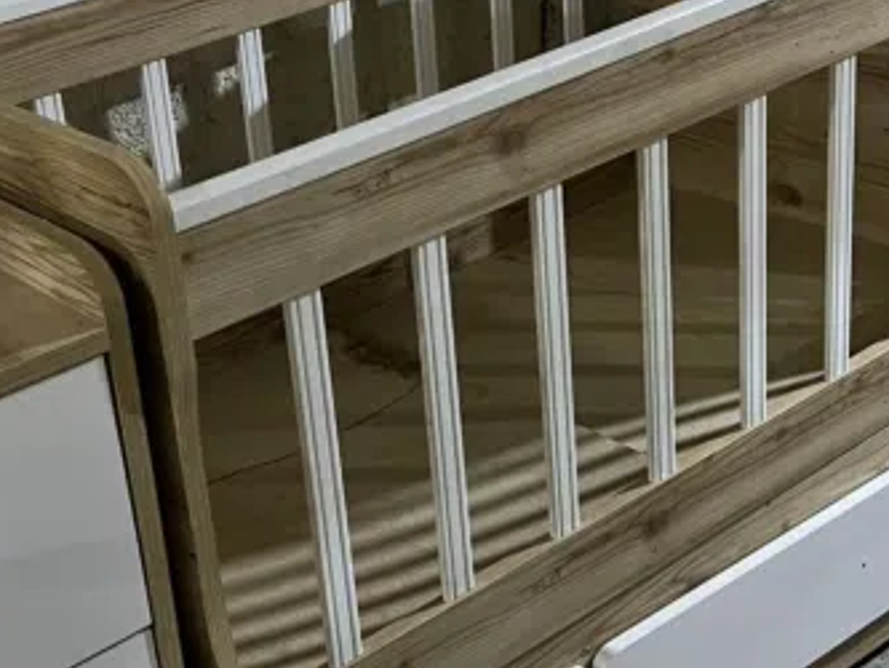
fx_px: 1285
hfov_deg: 37.9
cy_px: 585
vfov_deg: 28.2
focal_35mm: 50
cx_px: 318
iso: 500
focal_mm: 5.7
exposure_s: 1/25
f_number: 1.5
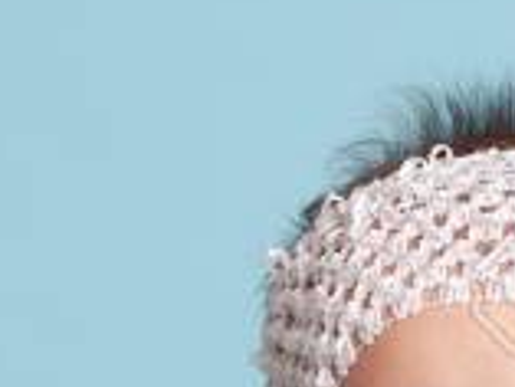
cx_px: 66
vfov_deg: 2.2
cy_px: 1212
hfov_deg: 2.9
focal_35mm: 676
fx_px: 10065
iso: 200
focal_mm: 85
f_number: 6.3
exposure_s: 1/160
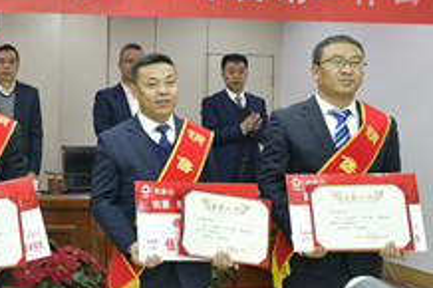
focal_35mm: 66
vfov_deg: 20.6
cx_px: -68
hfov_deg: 27.4
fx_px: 793
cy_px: 121
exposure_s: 1/25
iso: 1000
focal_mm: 24
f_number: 7.1
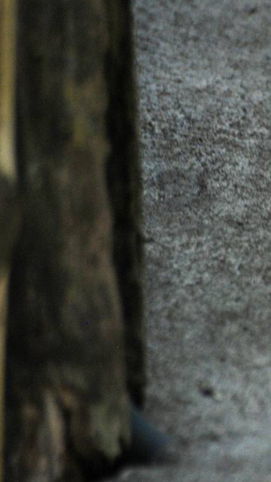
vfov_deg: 2.2
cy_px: 170
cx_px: 462
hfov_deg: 1.2
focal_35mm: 975
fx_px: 12454
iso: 400
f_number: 5.6
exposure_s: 1/160
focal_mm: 300
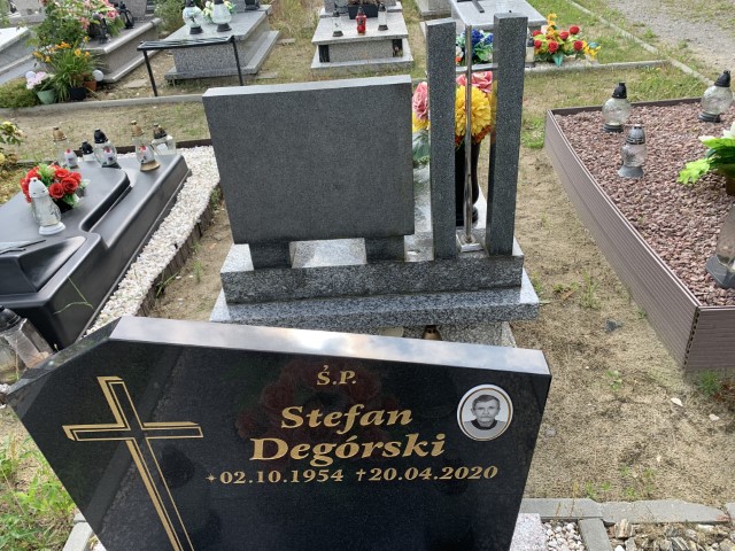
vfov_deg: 53.1
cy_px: 276
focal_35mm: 26
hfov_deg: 67.3
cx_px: 368
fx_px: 552
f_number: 1.8
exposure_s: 1/678
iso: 25
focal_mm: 4.25
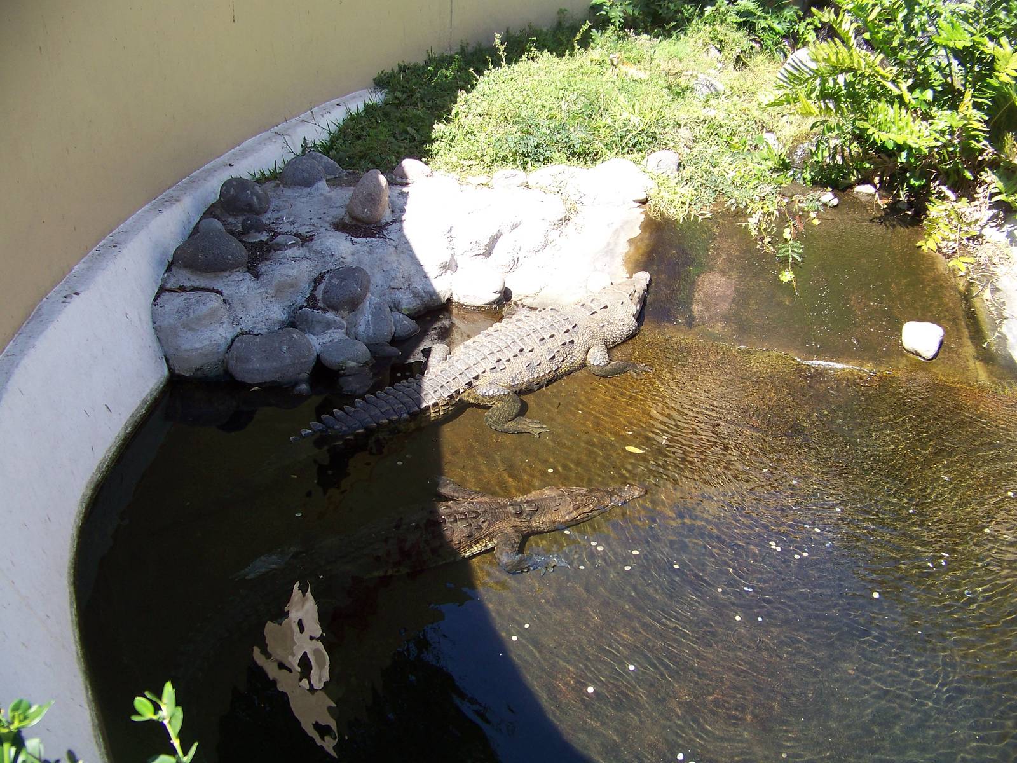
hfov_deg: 51.4
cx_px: 508
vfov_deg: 39.7
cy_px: 382
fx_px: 1058
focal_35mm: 36
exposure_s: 1/250
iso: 64
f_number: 2.8
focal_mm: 5.85
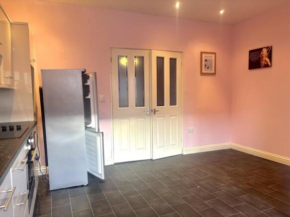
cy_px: 108
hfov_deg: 67.3
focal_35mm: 26
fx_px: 218
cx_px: 145
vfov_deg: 53.0
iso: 100
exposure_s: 1/50
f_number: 1.6
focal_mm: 5.96
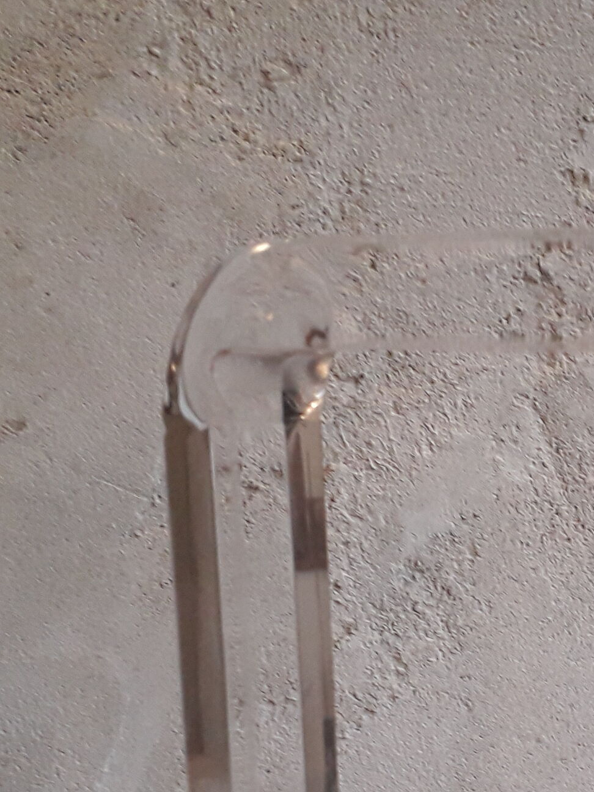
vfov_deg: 27.8
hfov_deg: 20.8
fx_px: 1556
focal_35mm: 68
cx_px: 606
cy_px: 665
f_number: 1.9
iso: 160
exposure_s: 1/25
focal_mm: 3.6
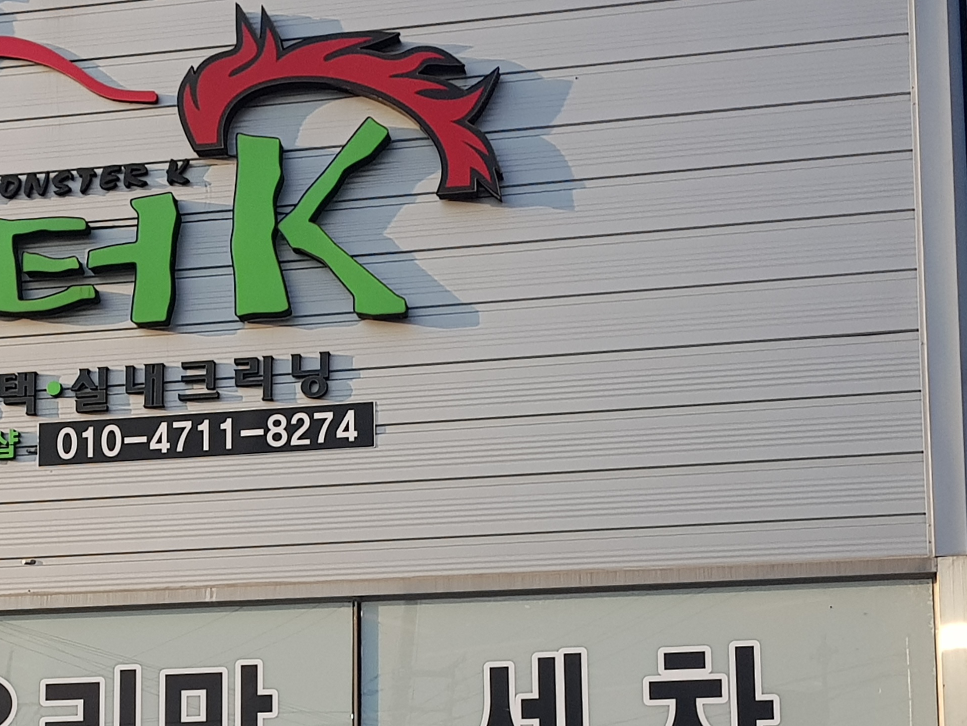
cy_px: 668
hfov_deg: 34.2
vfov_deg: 26.1
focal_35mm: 54
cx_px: 161
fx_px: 1509
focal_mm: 4.3
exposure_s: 1/1052
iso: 40
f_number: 1.7
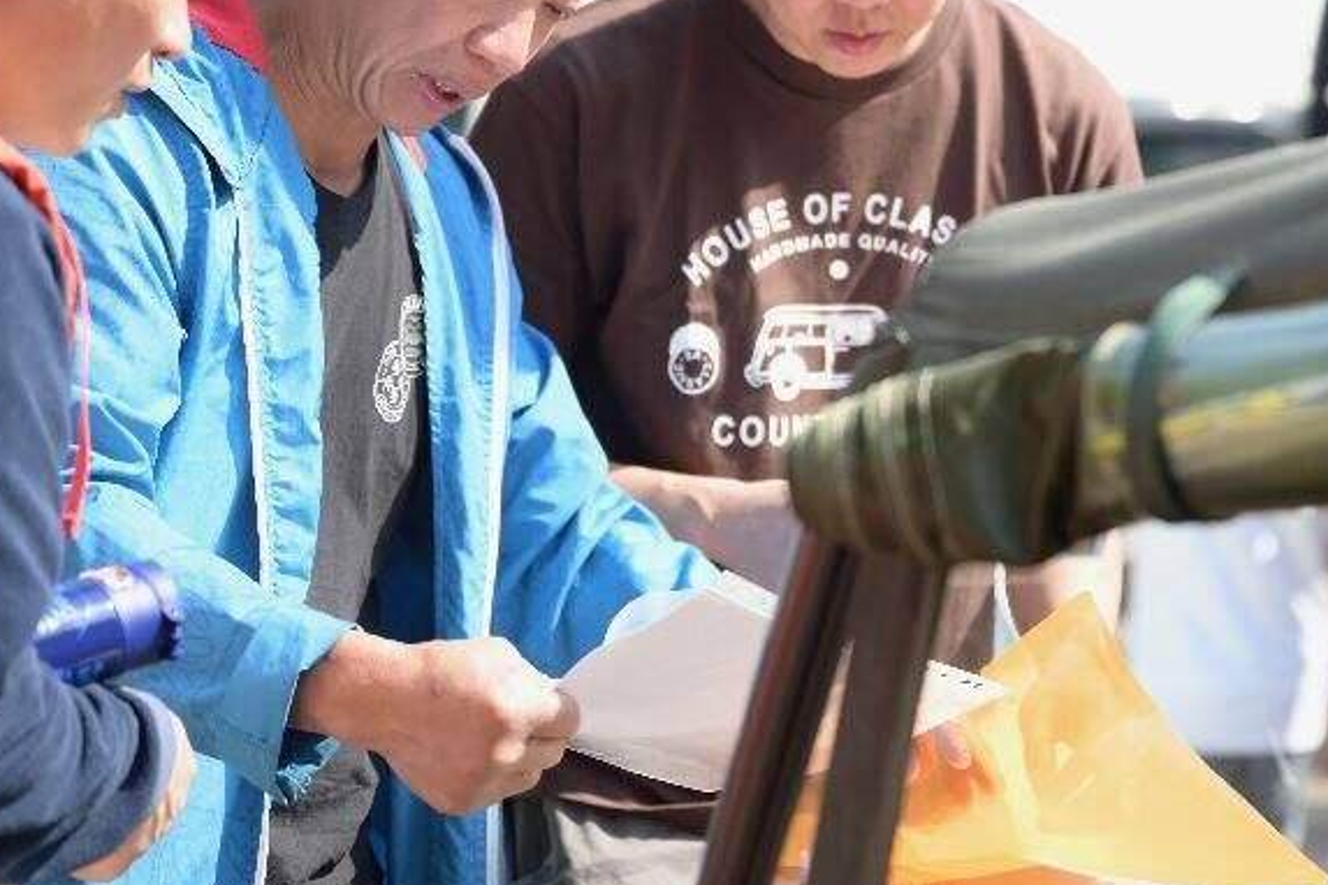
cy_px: 226
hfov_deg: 16.3
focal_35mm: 125
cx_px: 929
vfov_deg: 10.9
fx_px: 4611
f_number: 2.8
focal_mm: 70
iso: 250
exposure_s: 1/1250
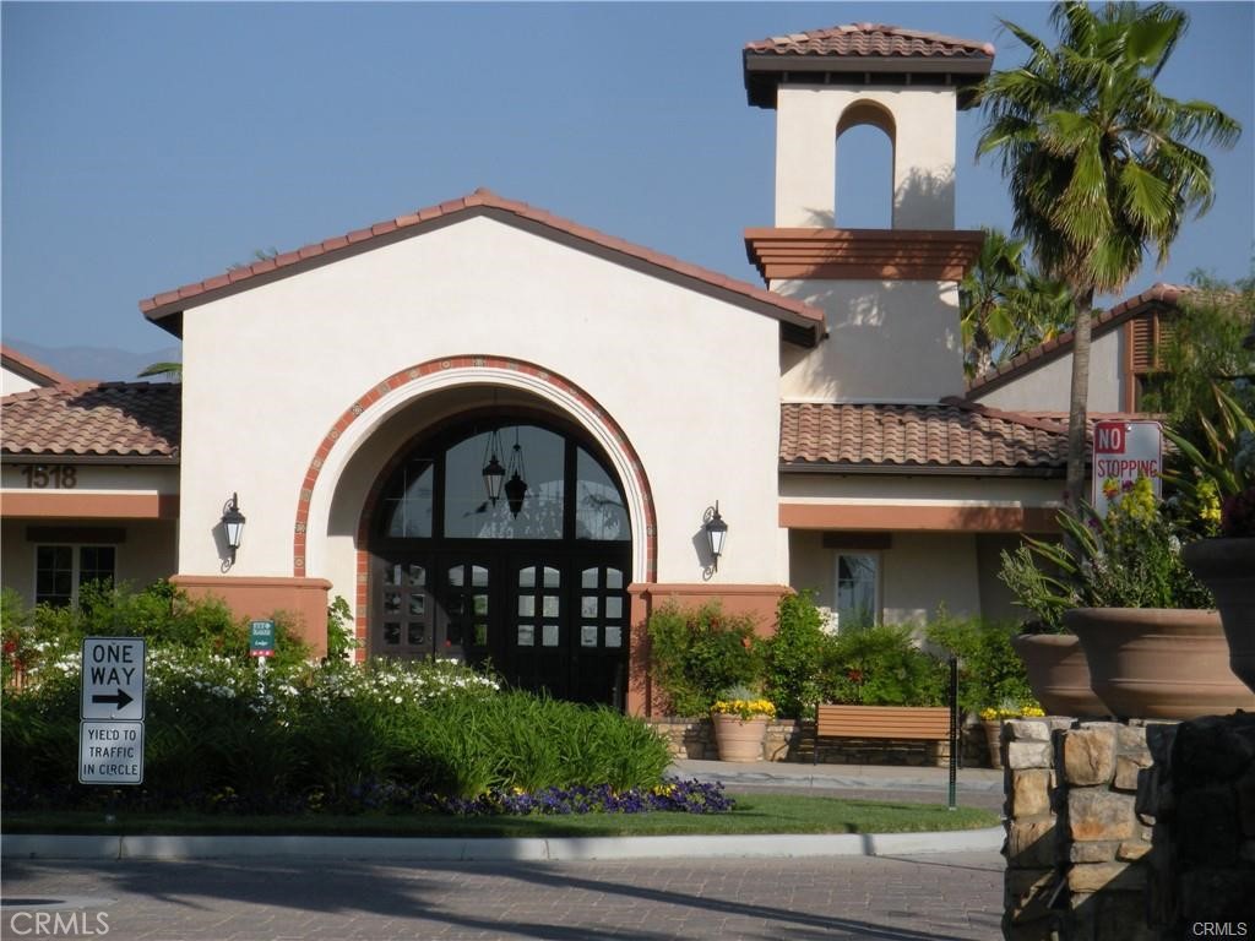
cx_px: 628
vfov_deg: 12.2
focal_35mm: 121
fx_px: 4387
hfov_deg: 16.3
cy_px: 470
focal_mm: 21.2
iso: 64
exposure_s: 1/506
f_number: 5.3
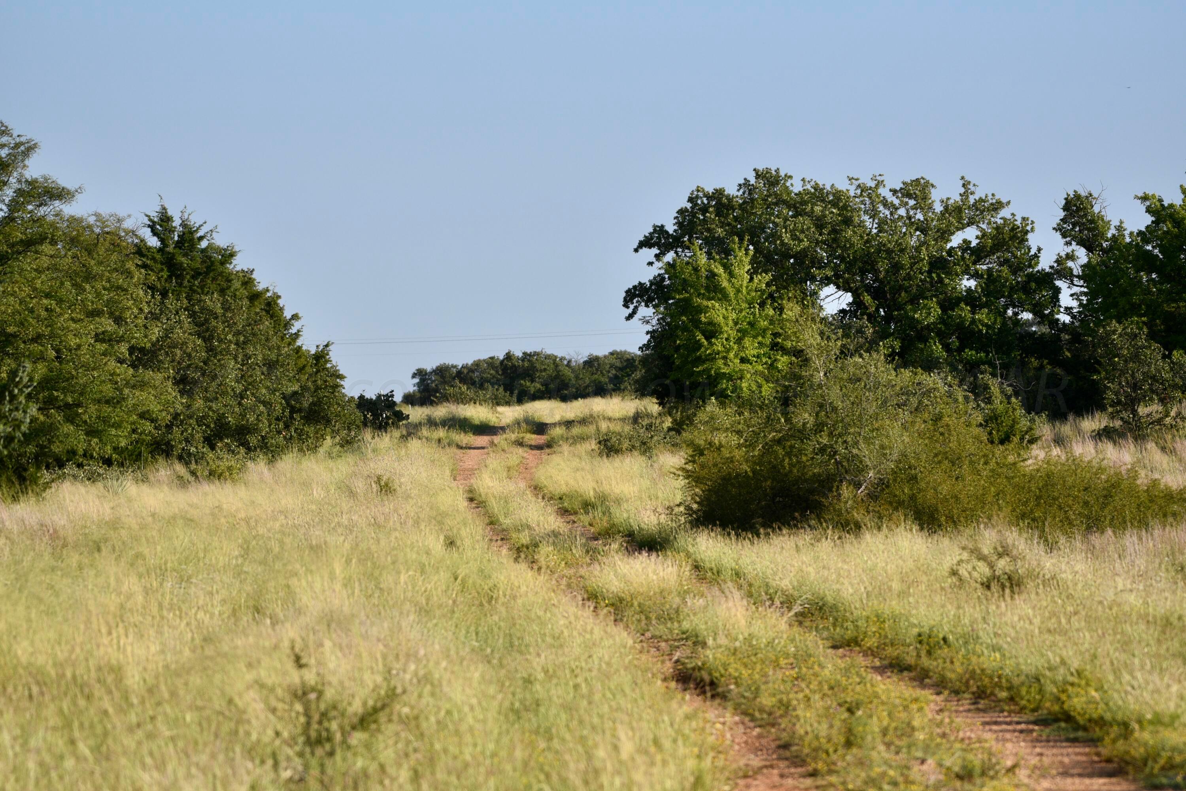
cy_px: 396
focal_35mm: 210
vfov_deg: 6.5
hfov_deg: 9.8
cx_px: 593
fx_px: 6920
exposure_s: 1/2000
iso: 400
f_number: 5.6
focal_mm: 210
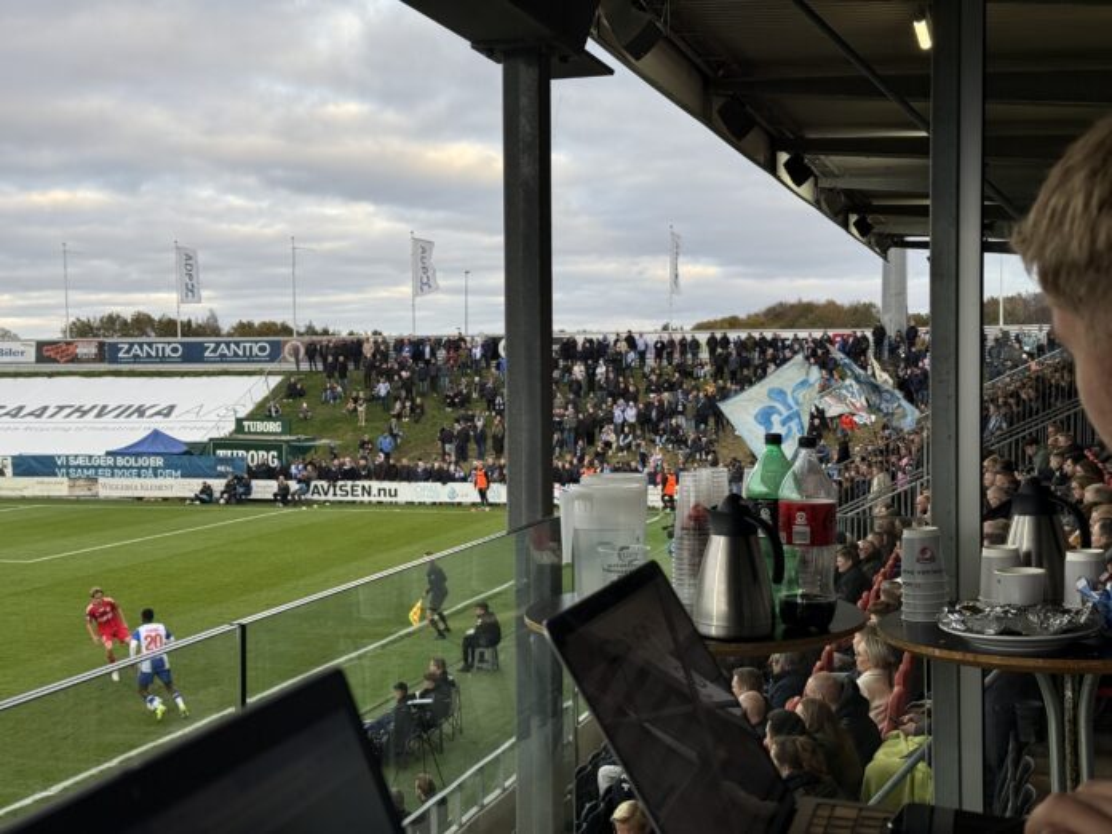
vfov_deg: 30.3
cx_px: 556
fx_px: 1542
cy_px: 417
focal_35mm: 48
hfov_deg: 39.7
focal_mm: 6.76
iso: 100
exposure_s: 1/726
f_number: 1.78
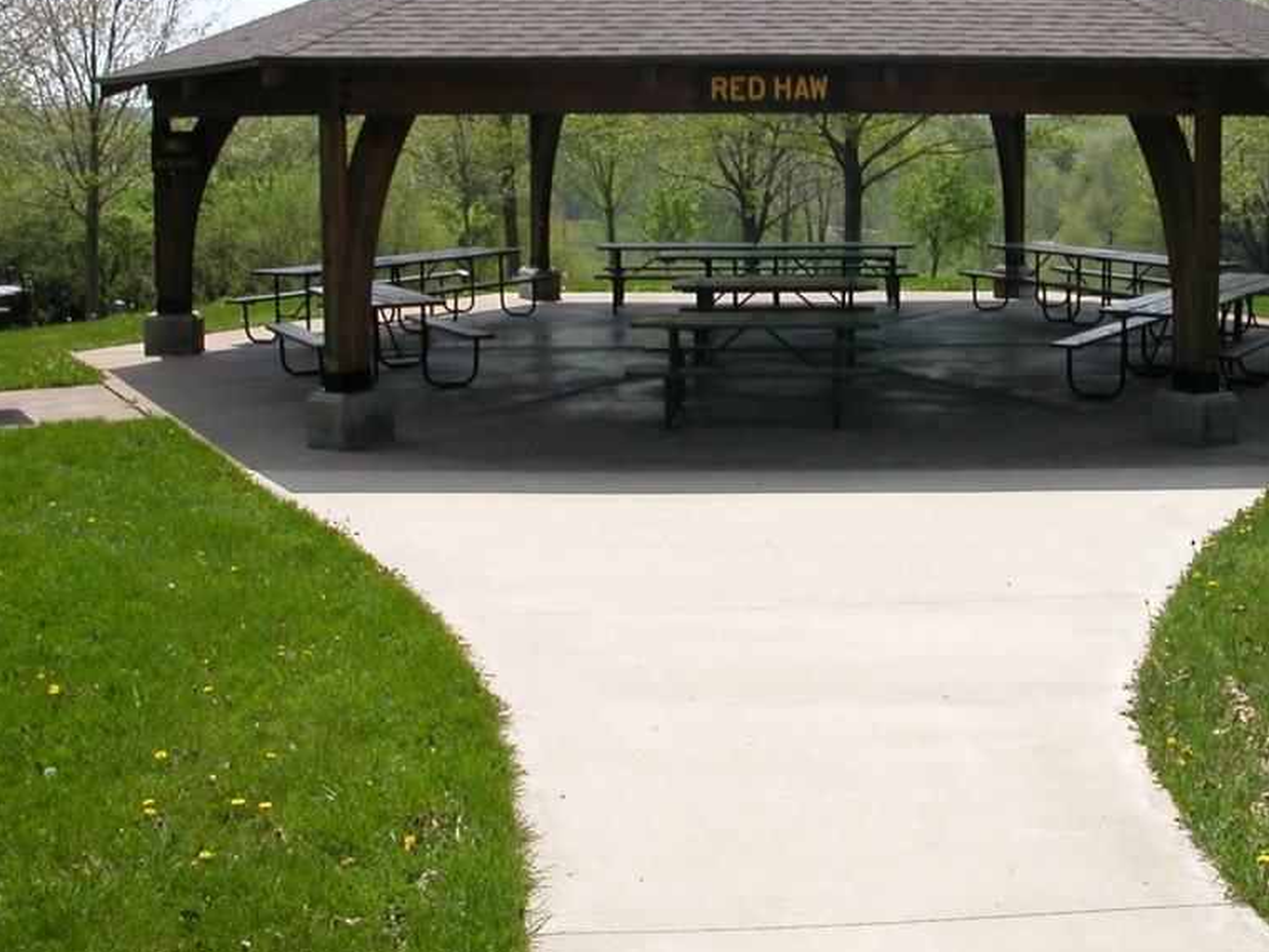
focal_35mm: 50
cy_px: 324
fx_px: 1833
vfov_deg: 28.9
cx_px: 822
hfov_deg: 37.9
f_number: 4.5
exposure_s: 1/639
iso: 100
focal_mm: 5.6
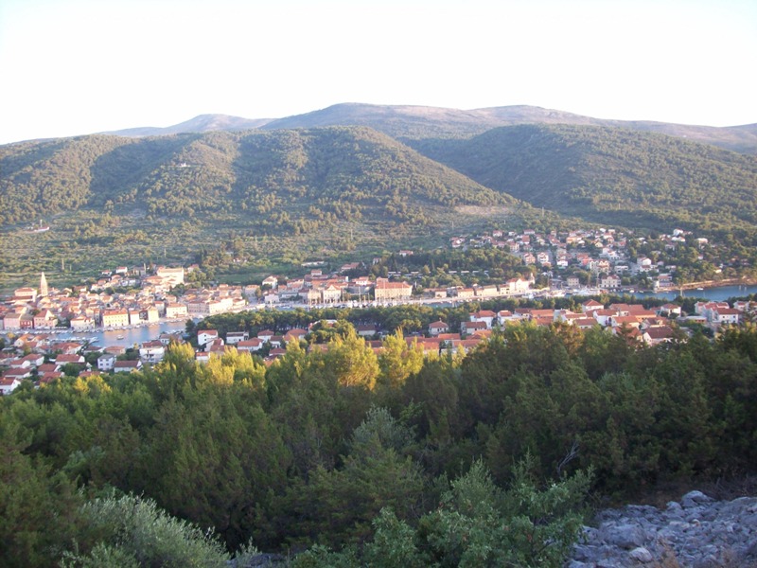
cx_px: 378
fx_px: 787
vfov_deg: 39.7
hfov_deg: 51.4
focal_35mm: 36
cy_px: 284
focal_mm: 6
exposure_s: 1/83.3
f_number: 2.7
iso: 80
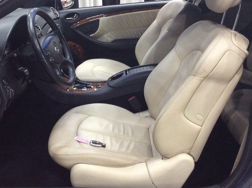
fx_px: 298
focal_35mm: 41
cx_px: 111
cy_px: 81
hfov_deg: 45.8
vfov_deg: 35.0
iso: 100
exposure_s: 1/24
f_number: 2.4
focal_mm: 3.3
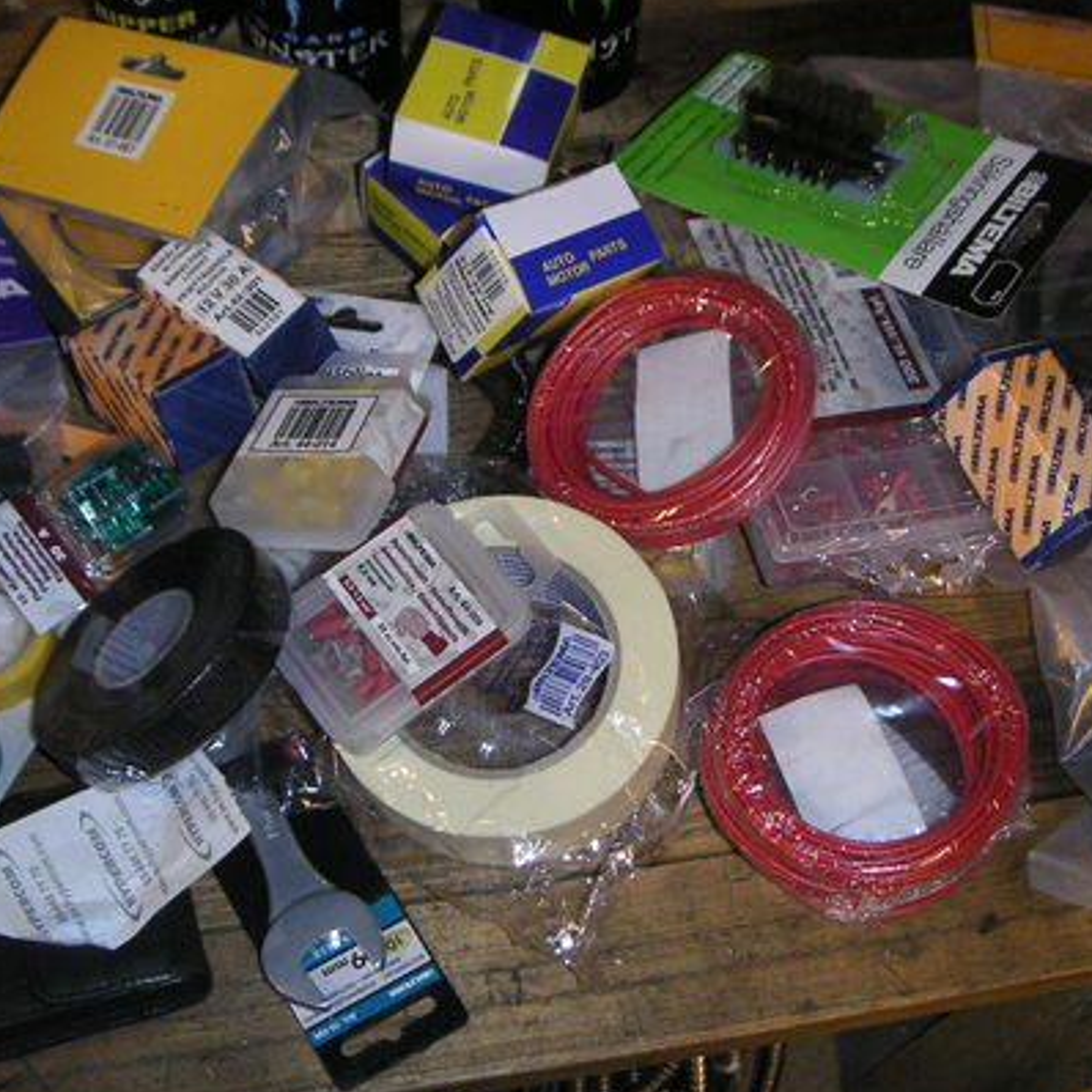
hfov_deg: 31.6
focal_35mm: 54
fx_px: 1927
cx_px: 598
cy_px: 510
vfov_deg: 31.6
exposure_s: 1/45
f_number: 2.8
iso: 160
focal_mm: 6
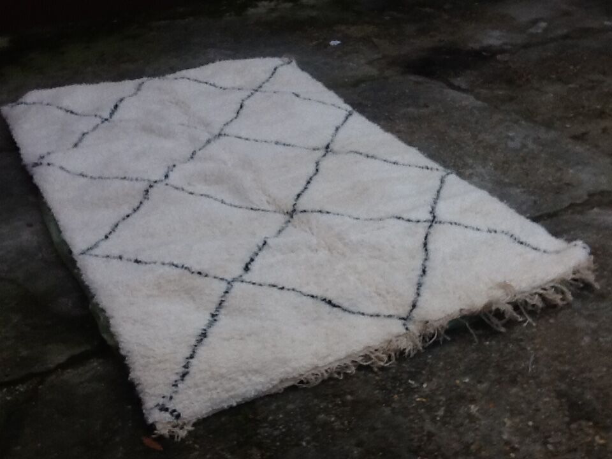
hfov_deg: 42.9
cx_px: 306
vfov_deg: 32.9
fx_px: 778
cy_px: 230
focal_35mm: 44
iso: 40
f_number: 2.4
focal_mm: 2.03
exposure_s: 1/524
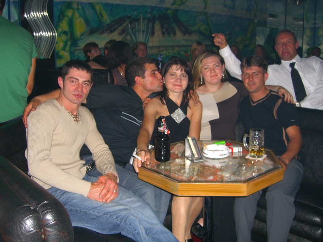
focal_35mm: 38
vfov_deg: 37.7
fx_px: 355
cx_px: 162
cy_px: 121
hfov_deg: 49.0
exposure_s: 1/60
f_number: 2.8
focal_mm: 7.9
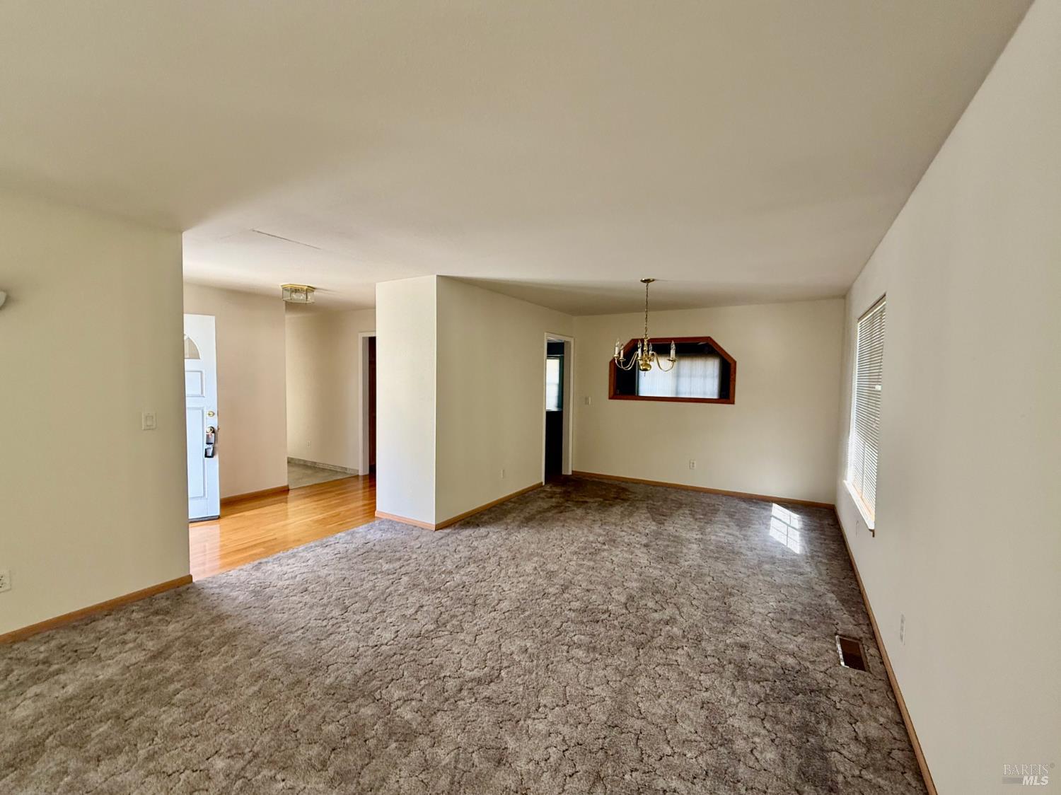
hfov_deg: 102.1
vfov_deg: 85.6
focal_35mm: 14
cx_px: 530
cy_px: 398
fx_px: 429
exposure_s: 1/99
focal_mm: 2.22
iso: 160
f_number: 2.2
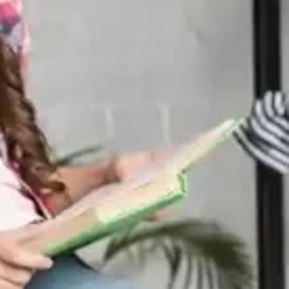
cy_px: 304
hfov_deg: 5.8
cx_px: -469
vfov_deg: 6.1
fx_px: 2701
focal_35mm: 286
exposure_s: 1/250
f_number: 3.2
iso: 500
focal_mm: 50
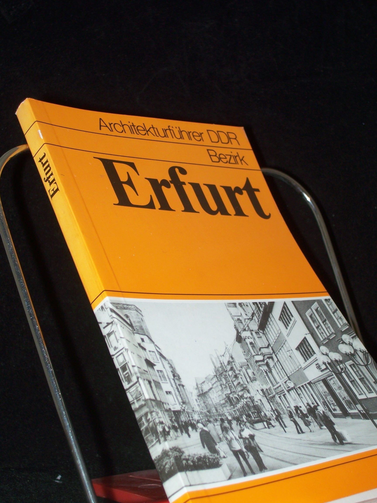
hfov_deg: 22.3
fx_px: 958
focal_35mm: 66
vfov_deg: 29.4
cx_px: 188
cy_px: 252
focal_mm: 11
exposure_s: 1/80
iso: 80
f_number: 3.6
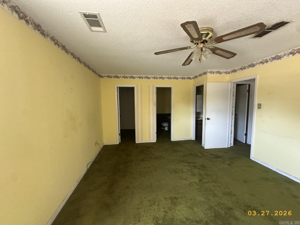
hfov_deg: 102.1
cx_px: 150
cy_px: 112
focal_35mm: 14
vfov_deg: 85.7
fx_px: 121
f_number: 2.2
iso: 500
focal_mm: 2.22
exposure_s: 1/60
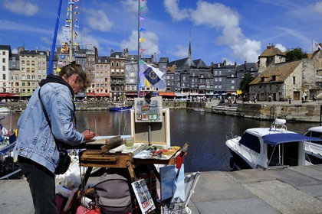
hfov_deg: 73.7
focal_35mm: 24
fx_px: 215
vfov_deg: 53.1
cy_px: 107
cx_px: 161
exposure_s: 1/250
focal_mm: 24
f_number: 13
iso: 200
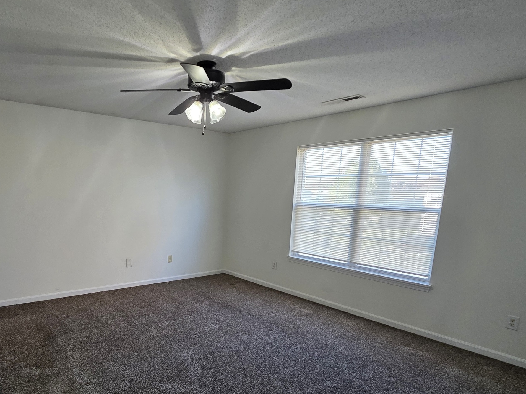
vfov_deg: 61.9
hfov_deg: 77.0
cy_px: 262
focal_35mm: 21
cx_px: 184
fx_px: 319
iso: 200
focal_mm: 2.2
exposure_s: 1/120
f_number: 1.9
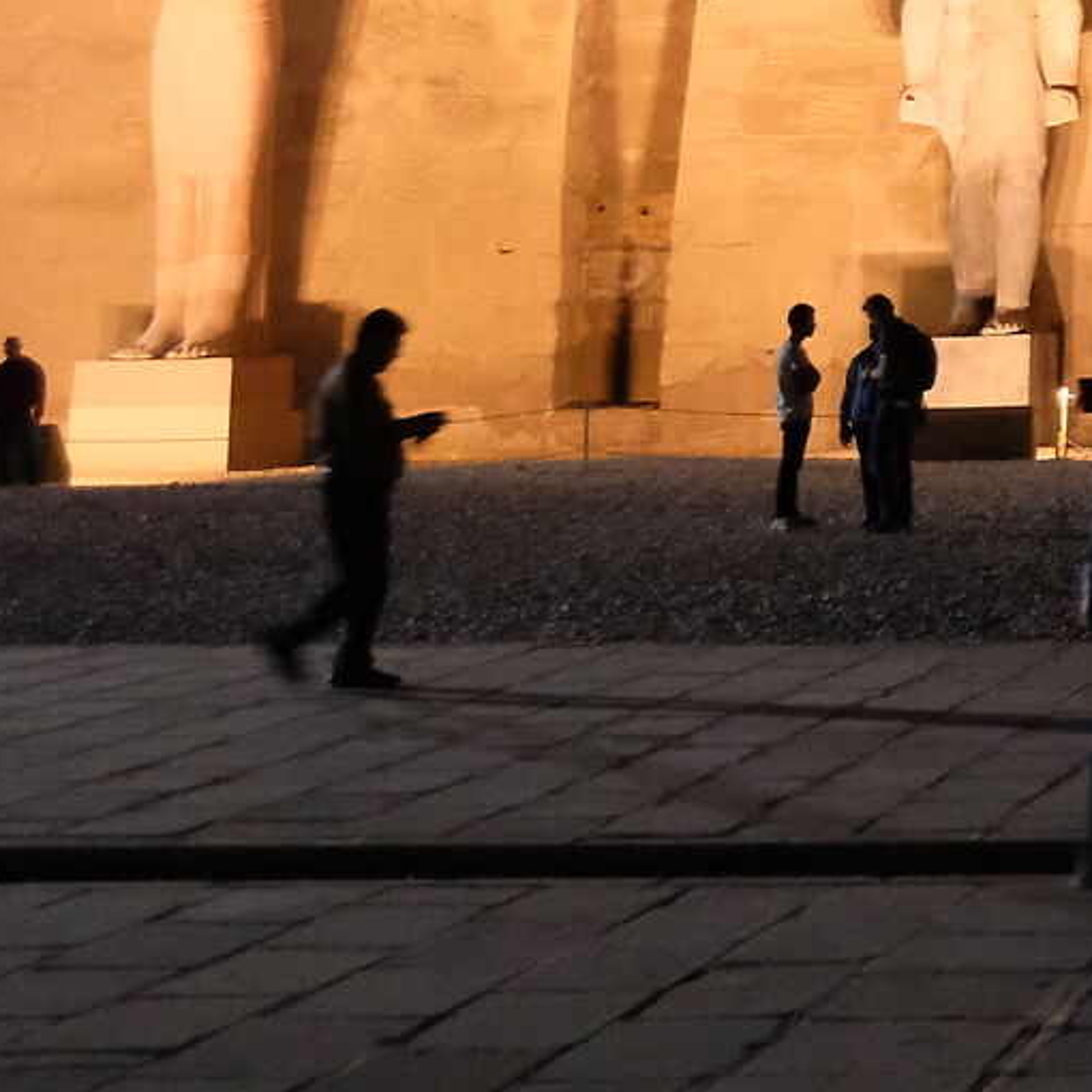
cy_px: -208
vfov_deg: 18.0
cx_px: 1976
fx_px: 3284
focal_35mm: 92
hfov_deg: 16.0
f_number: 4
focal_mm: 15.1
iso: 6400
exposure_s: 1/15
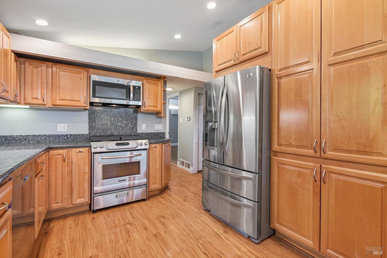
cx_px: 194
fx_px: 161
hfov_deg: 100.4
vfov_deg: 77.3
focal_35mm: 15
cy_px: 129
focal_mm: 10
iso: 200
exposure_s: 1/5
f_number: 8
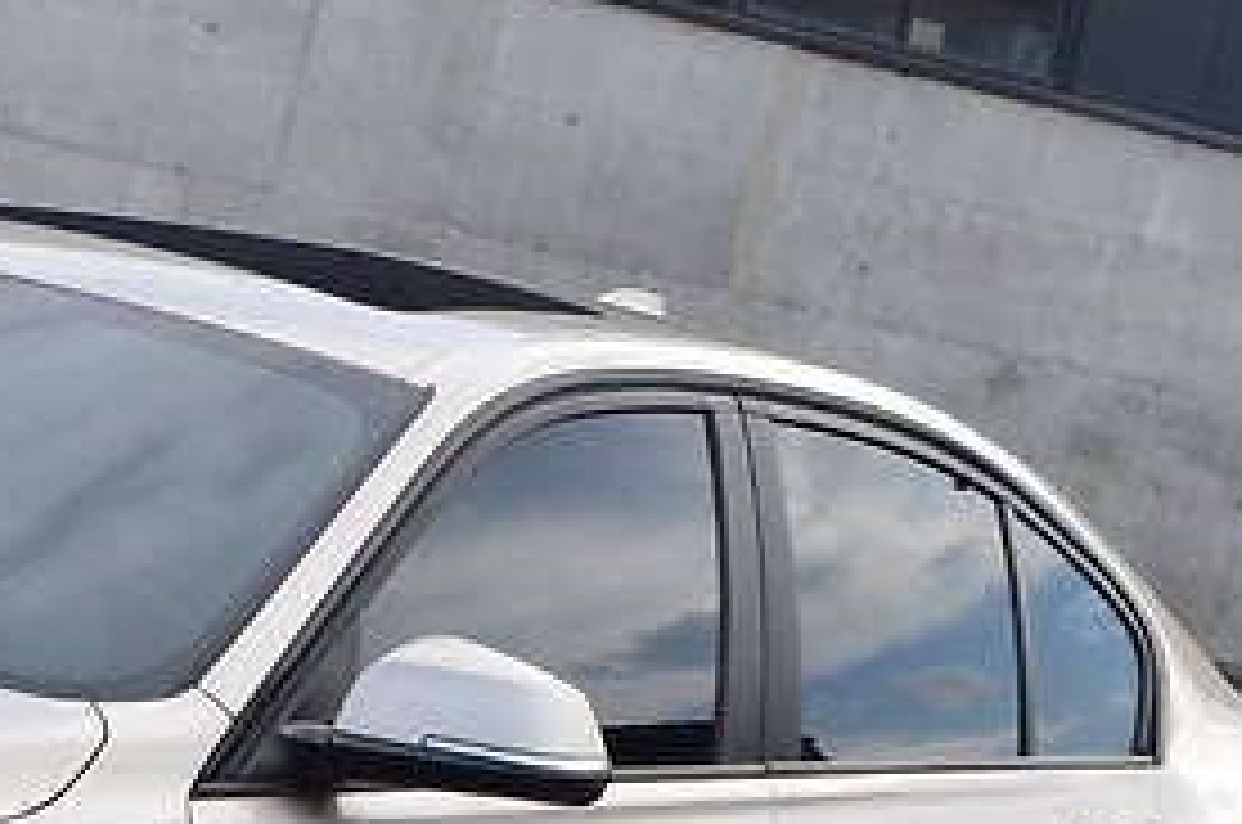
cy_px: 851
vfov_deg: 9.8
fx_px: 4787
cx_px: -207
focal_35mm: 139
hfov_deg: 14.4
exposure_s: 1/100
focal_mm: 32
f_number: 11
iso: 200
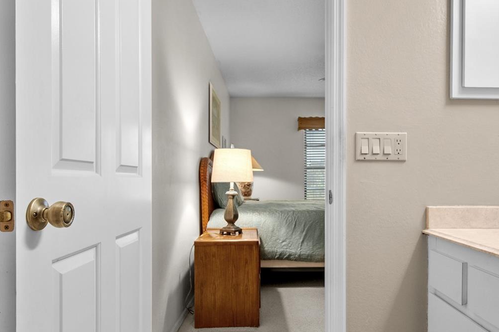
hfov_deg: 73.5
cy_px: 184
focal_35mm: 24
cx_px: 278
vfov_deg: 53.0
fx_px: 333
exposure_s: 1/4
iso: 640
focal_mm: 10
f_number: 7.1
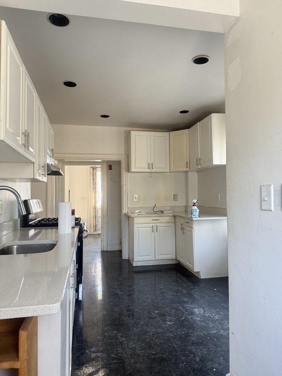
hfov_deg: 56.8
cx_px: 141
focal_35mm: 24
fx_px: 261
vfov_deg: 71.6
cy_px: 188
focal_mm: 6.76
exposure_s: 1/63
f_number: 1.78
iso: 200
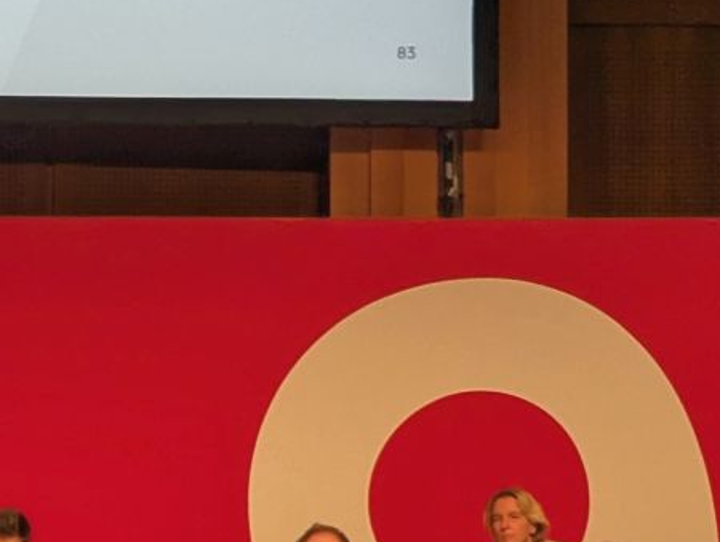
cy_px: 325
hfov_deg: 4.2
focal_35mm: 471
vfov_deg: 3.2
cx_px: -294
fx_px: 9812
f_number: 3.5
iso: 101
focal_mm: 19
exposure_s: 1/50
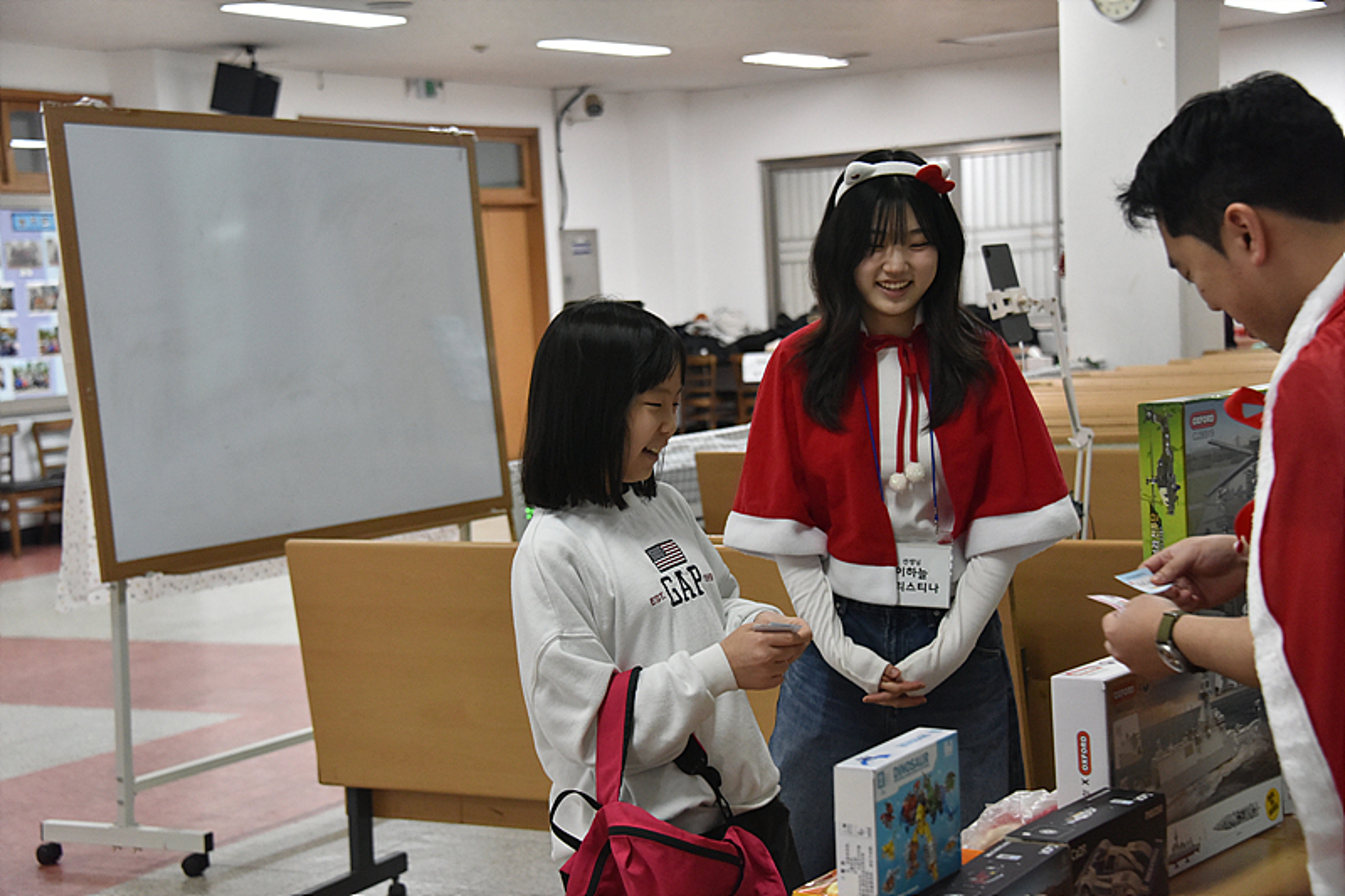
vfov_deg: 20.9
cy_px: 448
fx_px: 2428
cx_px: 672
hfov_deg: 31.0
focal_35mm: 65
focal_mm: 65
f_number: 5.6
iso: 3200
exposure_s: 1/125
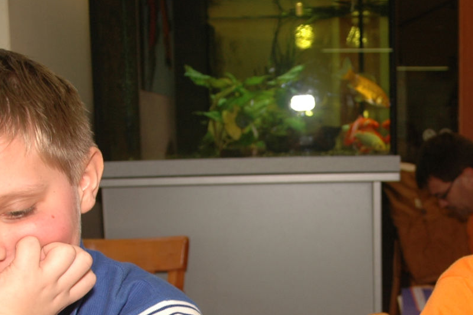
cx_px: 345
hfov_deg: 28.9
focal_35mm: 69
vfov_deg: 19.1
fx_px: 906
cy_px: 328
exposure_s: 1/60
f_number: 4
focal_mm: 18
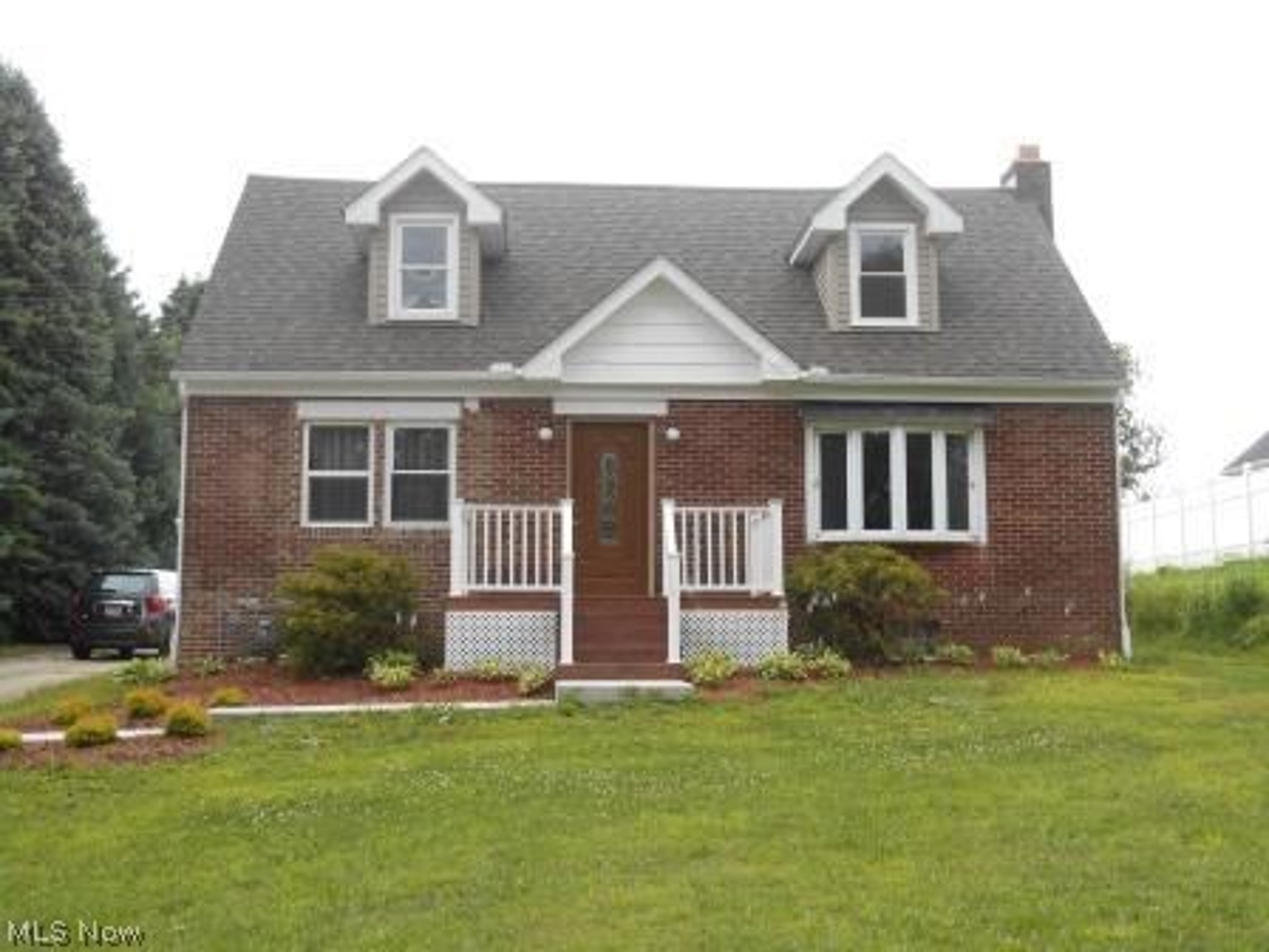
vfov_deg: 31.5
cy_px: 476
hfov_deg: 41.2
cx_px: 634
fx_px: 1686
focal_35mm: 46
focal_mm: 8.3
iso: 80
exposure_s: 1/125
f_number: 4
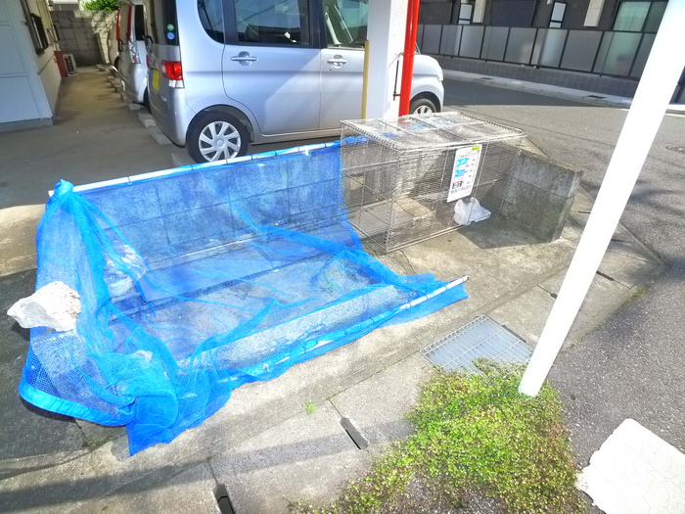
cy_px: 257
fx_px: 475
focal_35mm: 24
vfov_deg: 56.8
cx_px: 342
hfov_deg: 71.6
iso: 400
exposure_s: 1/500
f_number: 3.5
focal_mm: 5.1
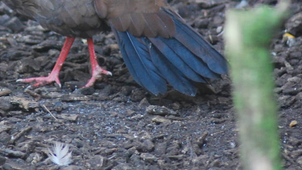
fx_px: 4992
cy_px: -17
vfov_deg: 2.0
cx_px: 66
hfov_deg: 3.5
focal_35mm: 623
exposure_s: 1/25
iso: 800
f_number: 4.5
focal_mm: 165
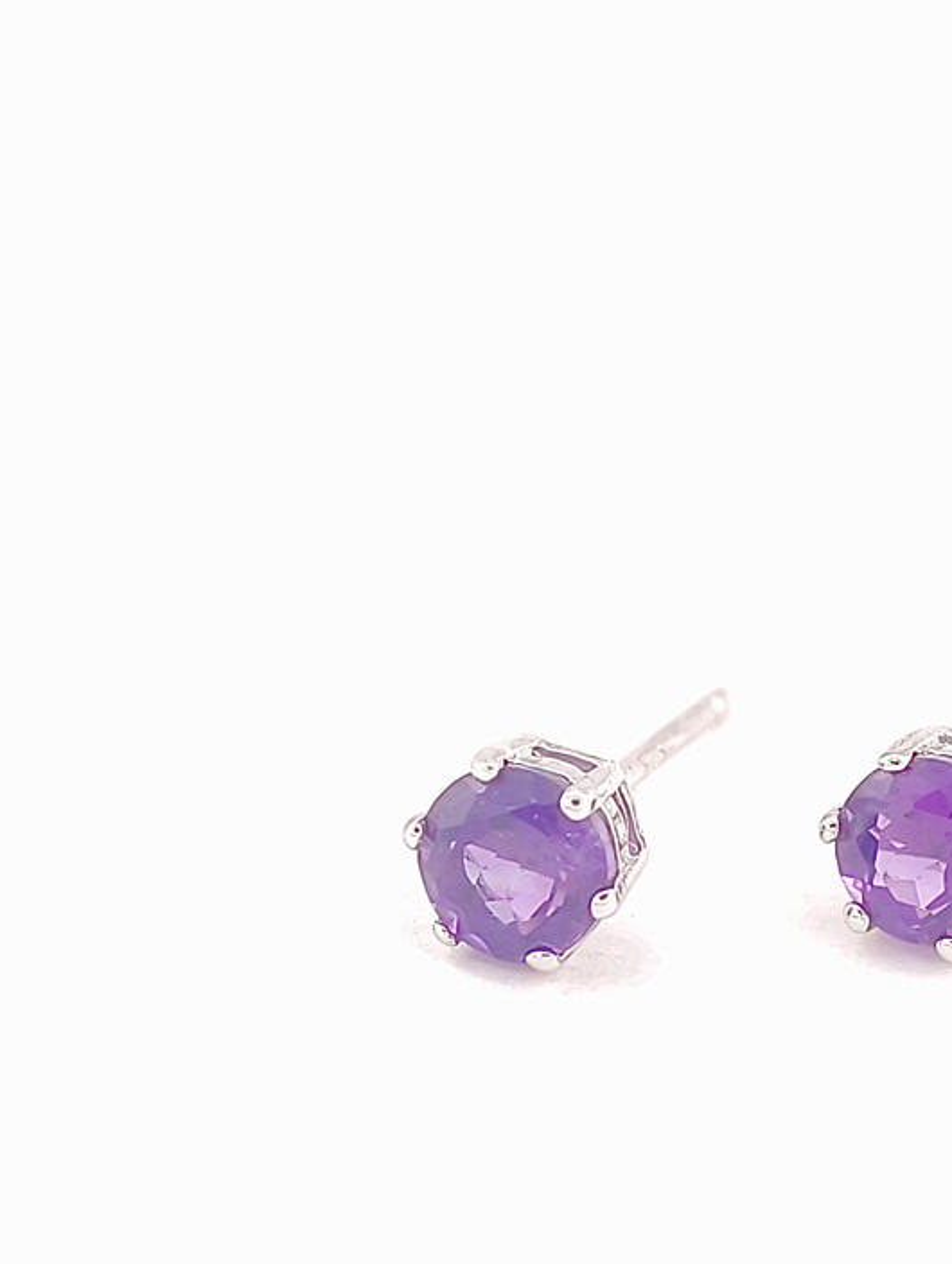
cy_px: 832
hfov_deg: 5.0
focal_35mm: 298
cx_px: 718
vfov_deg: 6.6
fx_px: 10901
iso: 125
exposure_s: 1/161
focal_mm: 22.48
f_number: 2.67
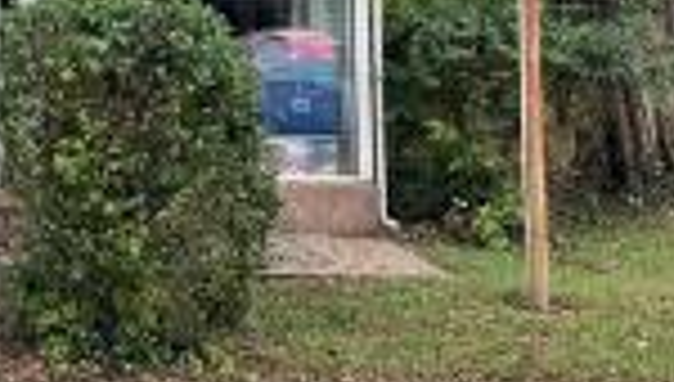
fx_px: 1504
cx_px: -63
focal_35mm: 84
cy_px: -72
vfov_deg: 14.1
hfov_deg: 23.7
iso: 16
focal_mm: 3
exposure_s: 1/245
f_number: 1.8
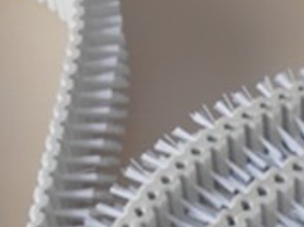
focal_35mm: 117
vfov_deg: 11.8
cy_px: 391
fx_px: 1026
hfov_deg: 16.1
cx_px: 372
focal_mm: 4.6
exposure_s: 1/30
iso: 80
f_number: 3.5
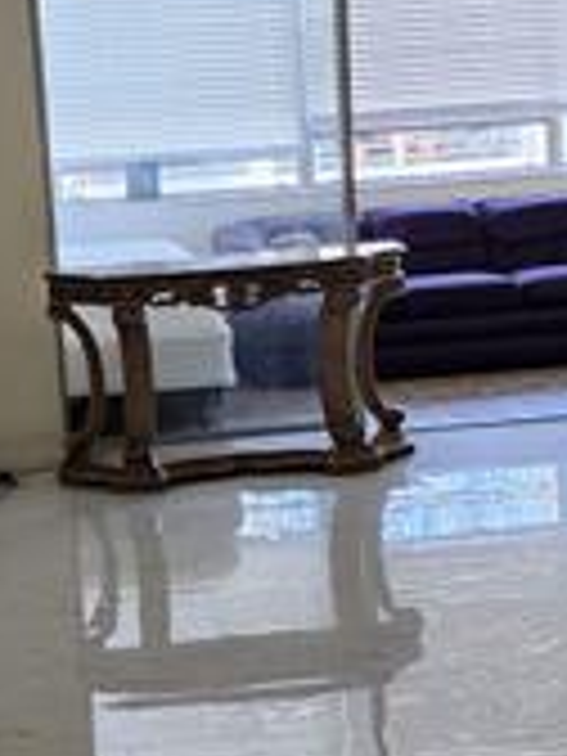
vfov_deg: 23.8
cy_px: 342
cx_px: 166
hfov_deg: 17.9
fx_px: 1791
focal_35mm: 82
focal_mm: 6.4
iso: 500
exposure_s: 1/120
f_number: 1.8
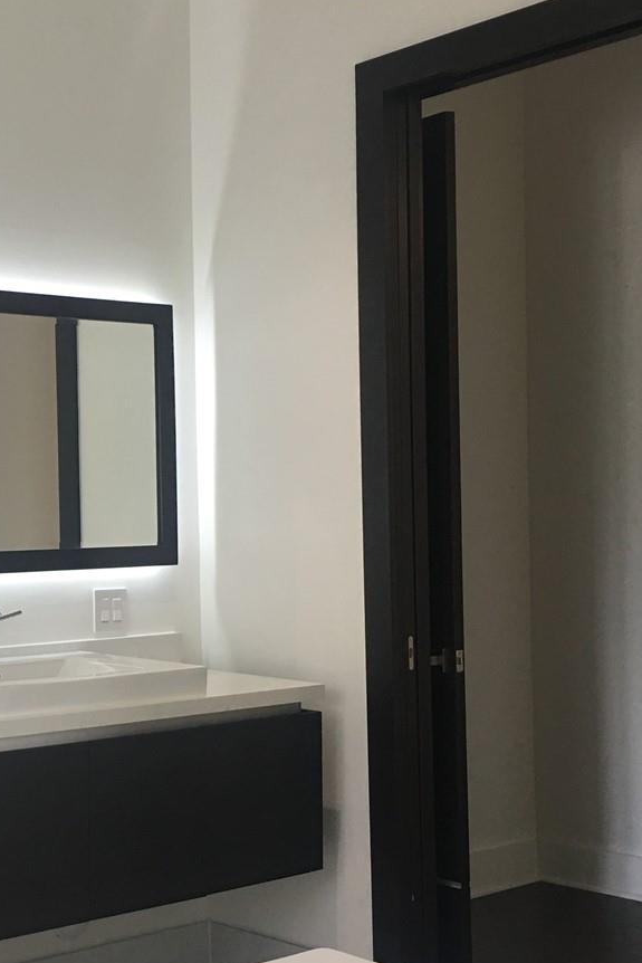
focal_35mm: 56
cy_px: 542
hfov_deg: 23.3
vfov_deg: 35.6
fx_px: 1497
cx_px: 8
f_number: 2.2
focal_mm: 4.15
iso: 40
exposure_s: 1/30
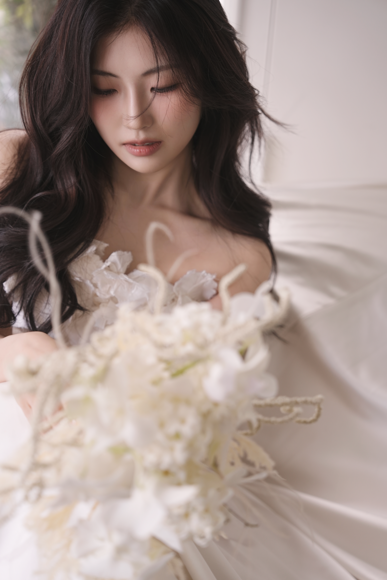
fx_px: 1129
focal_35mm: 70
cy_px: 290
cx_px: 194
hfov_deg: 19.5
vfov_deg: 28.8
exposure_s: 1/50
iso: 200
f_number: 2.8
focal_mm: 70
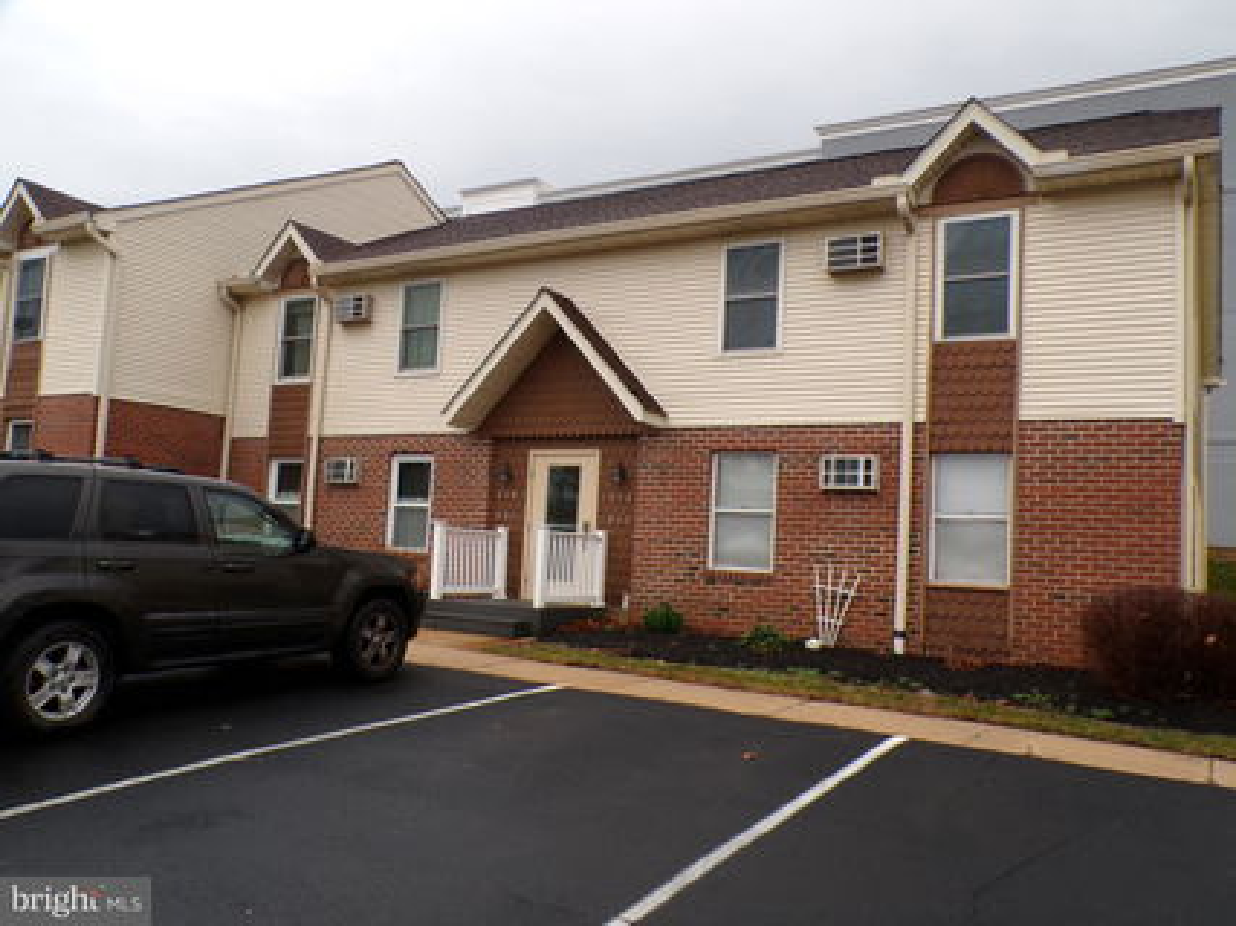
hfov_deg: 63.5
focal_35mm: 28
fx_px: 999
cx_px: 618
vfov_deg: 49.7
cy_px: 463
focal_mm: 5
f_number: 4.6
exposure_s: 1/100
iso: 100
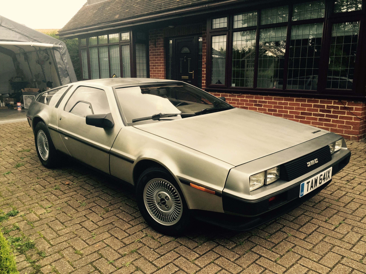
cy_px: 137
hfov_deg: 61.7
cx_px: 183
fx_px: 307
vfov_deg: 48.2
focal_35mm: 29
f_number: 2.2
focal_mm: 4.15
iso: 50
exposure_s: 1/120
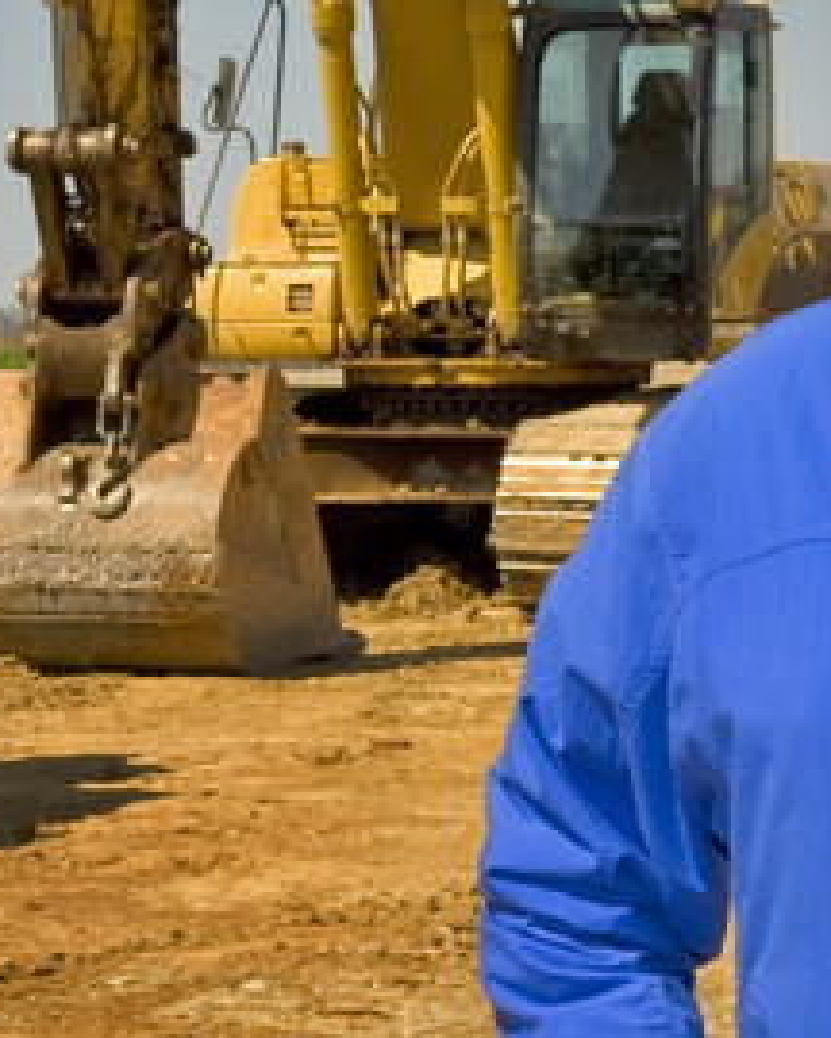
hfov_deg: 10.1
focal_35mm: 153
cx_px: 389
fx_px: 4704
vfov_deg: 12.6
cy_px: 602
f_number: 16
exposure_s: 1/250
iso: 200
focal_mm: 44
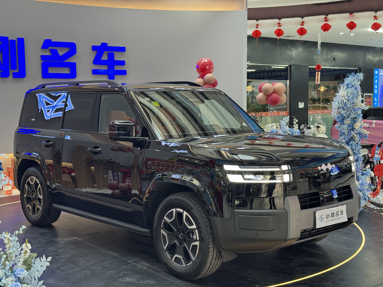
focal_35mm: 48
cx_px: 192
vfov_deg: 30.3
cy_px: 144
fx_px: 531
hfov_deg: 39.7
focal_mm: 6.76
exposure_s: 1/50
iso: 64
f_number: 1.78
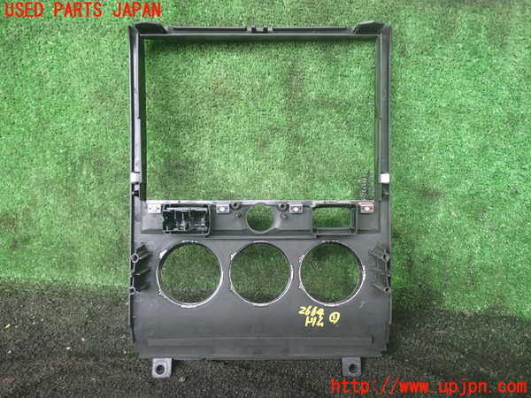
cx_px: 266
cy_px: 199
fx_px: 460
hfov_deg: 60.0
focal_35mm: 30
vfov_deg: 46.8
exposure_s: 1/60
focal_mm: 5.4
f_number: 2.3
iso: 125
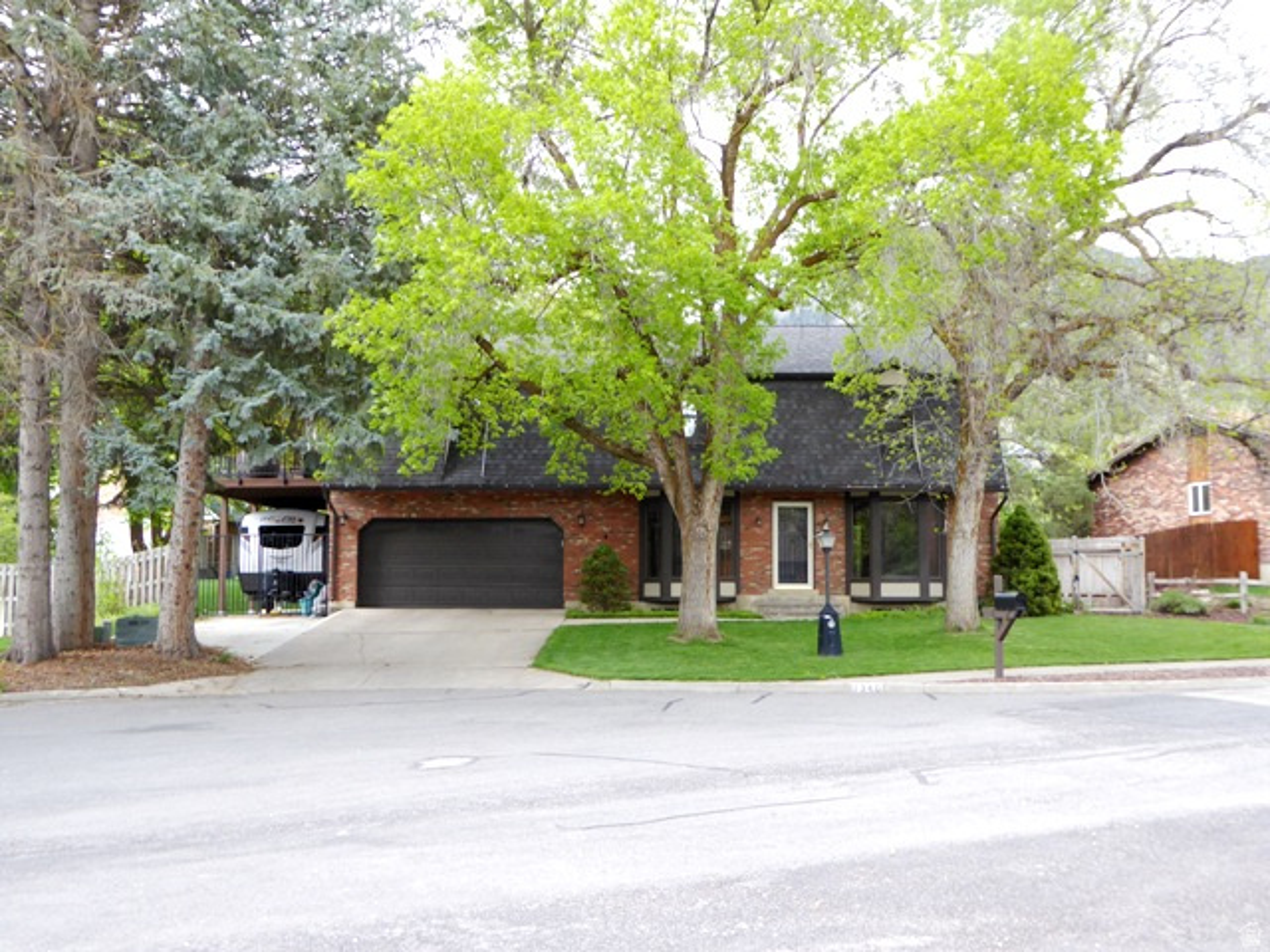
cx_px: 635
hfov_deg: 51.4
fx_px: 1321
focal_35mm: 36
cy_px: 476
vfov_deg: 39.7
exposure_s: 1/60
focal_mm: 6.3
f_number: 3.7
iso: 160
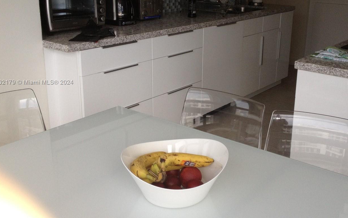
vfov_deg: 26.8
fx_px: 455
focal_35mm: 48
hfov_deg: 41.6
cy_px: 83
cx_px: 208
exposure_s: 1/120
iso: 80
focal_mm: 4.28
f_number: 2.4
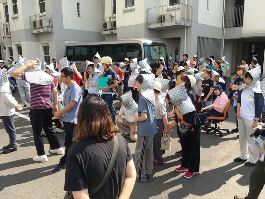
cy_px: 100
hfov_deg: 61.7
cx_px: 132
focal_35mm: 29
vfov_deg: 48.2
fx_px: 222
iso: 25
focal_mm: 4.15
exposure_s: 1/769
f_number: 2.2
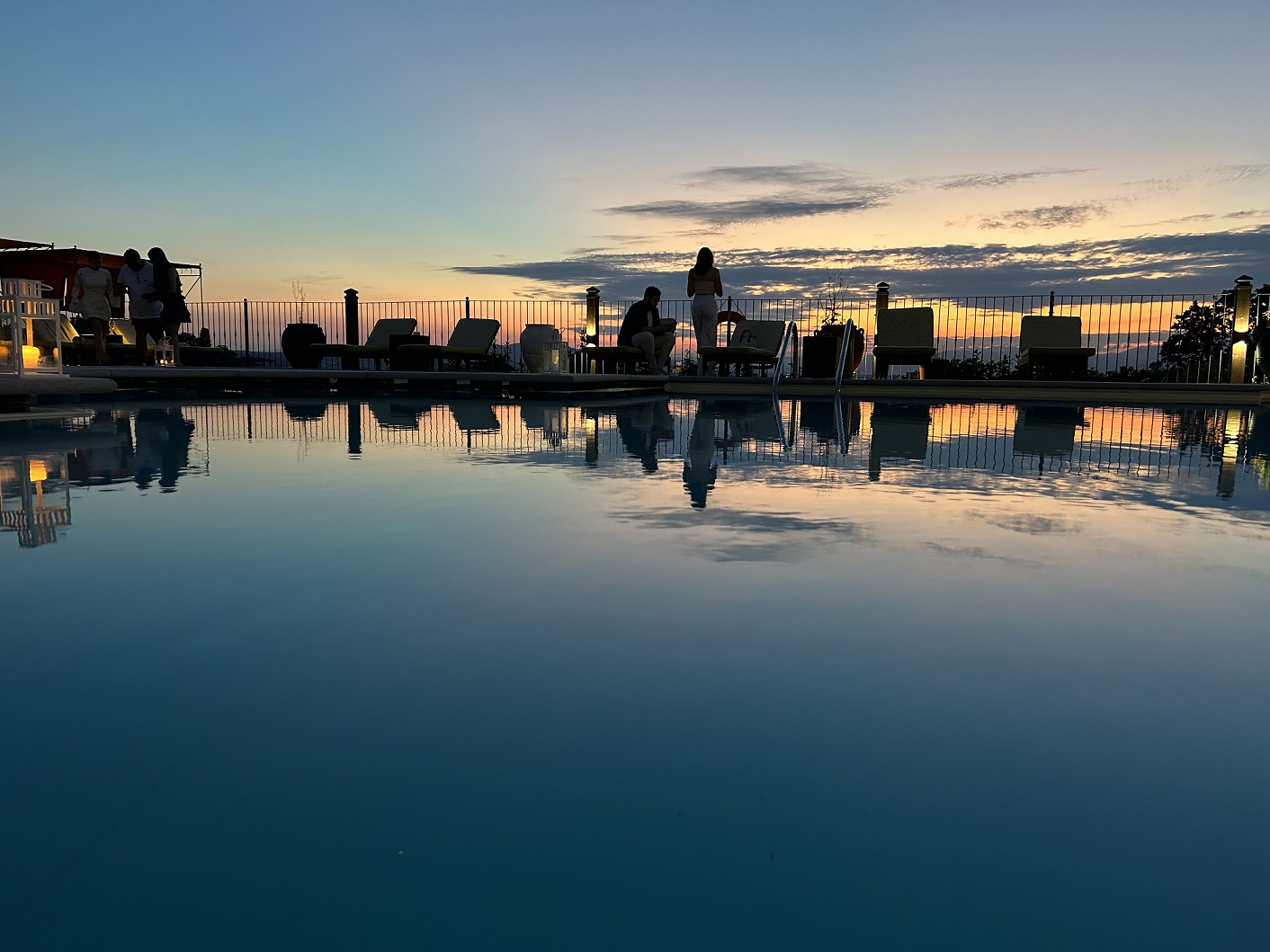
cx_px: 635
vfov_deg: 53.1
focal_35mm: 26
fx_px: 954
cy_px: 476
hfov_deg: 67.3
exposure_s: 1/50
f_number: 1.5
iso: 200
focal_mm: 5.7
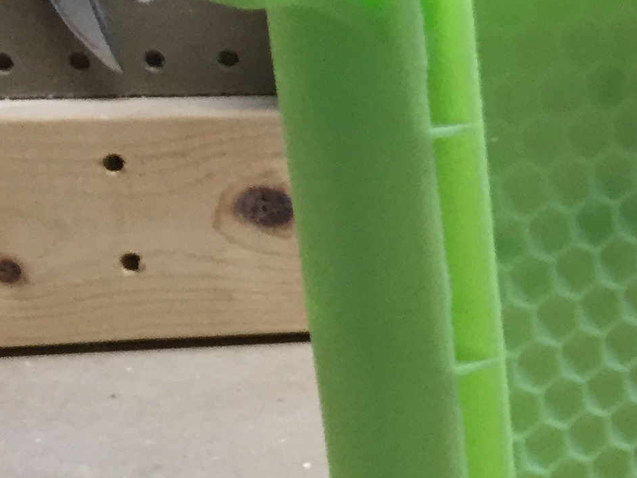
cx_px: 1092
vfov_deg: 14.3
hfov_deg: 16.7
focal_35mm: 101
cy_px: 547
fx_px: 1859
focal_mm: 4.15
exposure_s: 1/30
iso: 50
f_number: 2.2
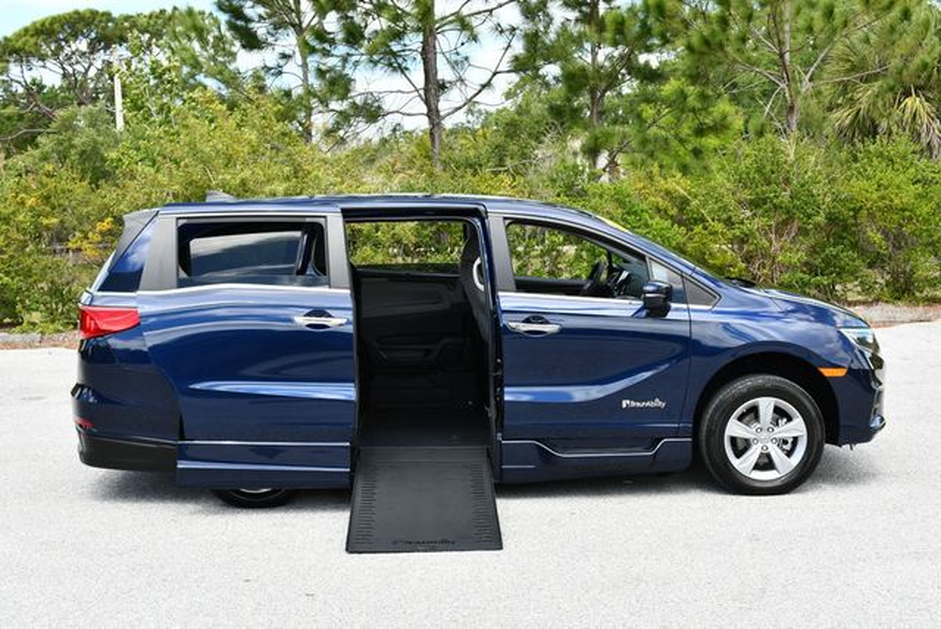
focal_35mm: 48
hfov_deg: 41.1
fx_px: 1256
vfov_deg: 28.1
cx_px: 470
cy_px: 314
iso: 200
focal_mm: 24
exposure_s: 1/250
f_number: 7.1
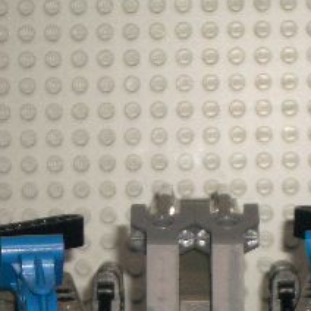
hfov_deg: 7.4
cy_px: 326
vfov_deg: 7.4
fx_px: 2389
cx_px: 163
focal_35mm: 235
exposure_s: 1/60
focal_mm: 14.6
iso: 100
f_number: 4.4
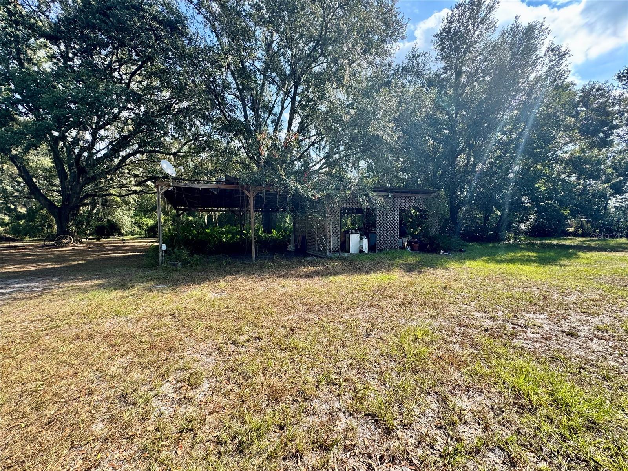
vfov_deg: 85.7
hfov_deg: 102.1
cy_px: 236
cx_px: 314
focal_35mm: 14
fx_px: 254
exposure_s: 1/451
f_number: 2.2
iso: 40
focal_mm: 2.22
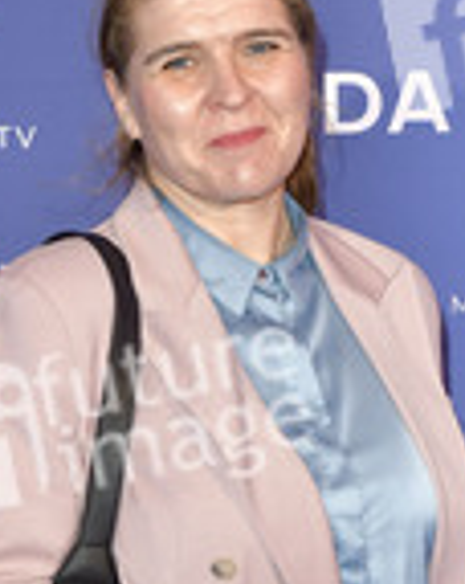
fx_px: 2172
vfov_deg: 14.9
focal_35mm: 126
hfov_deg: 12.2
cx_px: 220
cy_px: 629
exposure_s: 1/250
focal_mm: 48
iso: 1250
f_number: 5
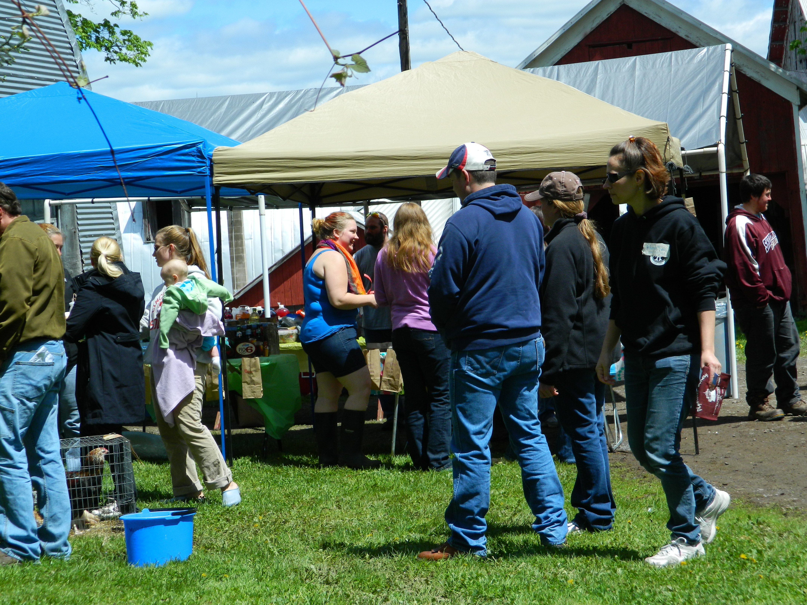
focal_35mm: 84
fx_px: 1958
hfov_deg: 23.3
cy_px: 302
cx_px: 404
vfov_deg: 17.6
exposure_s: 1/500
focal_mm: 15.1
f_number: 4.2
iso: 80
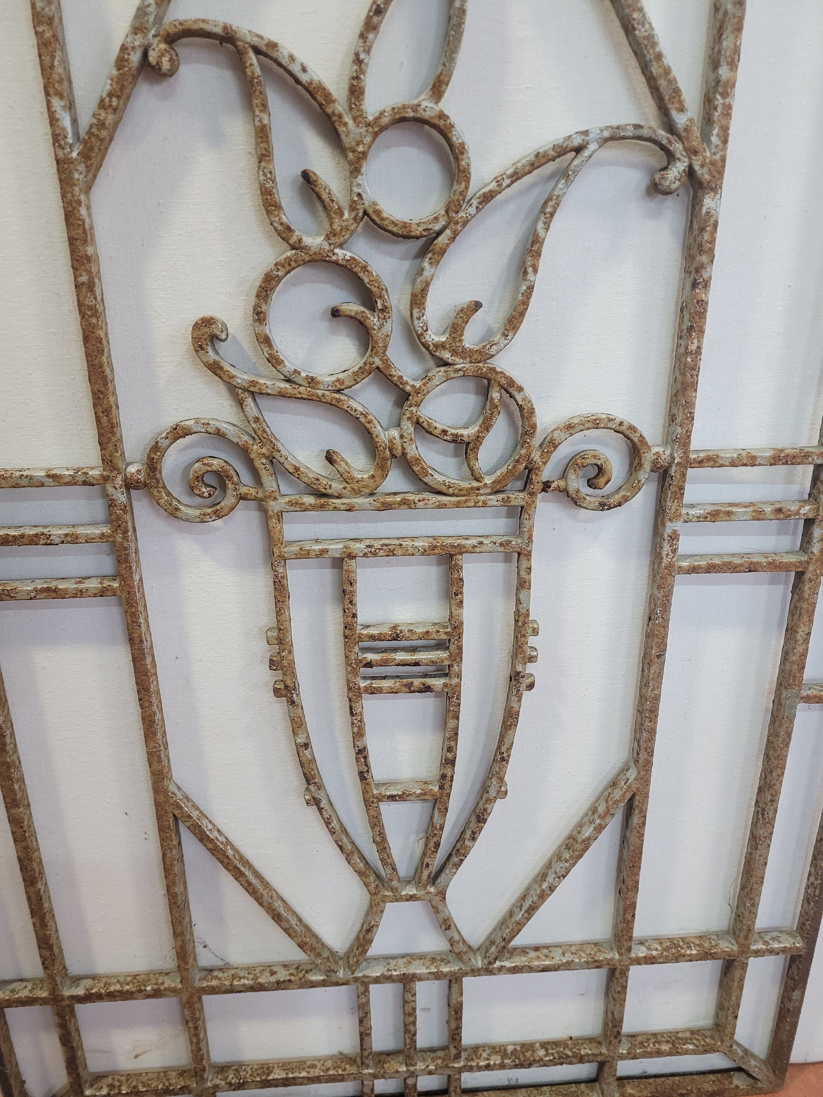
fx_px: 824
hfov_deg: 53.1
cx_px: 412
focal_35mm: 26
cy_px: 548
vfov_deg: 67.3
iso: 320
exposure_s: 1/50
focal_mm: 5.4
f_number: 1.8
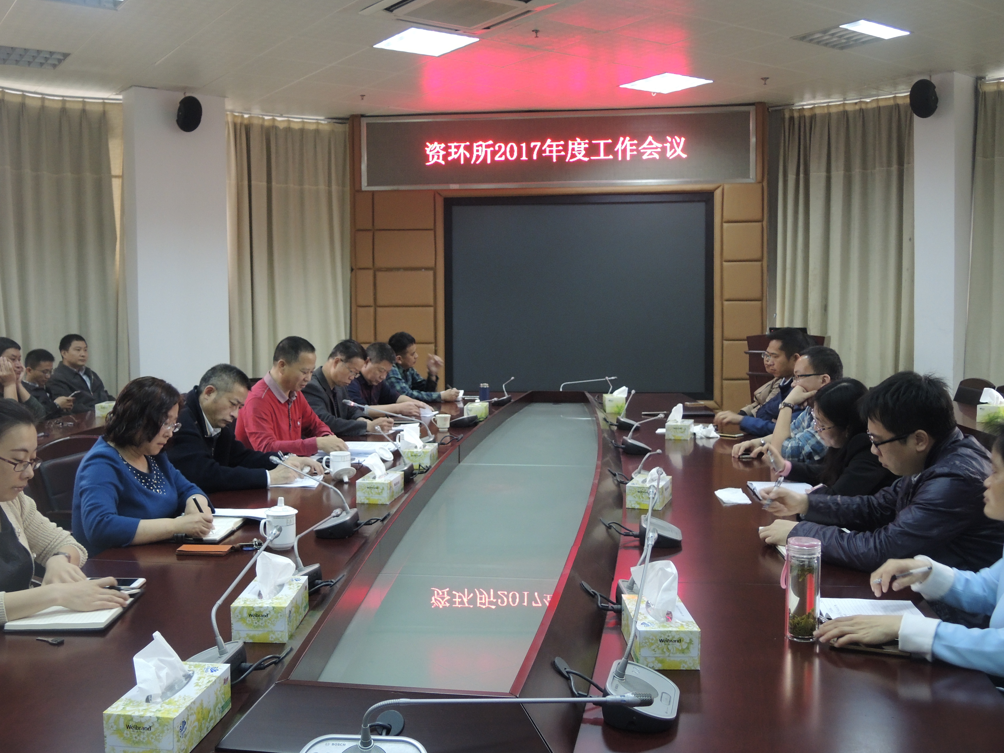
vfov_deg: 42.9
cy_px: 351
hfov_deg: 55.2
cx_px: 437
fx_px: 957
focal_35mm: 33
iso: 400
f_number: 2
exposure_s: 1/30
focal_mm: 6
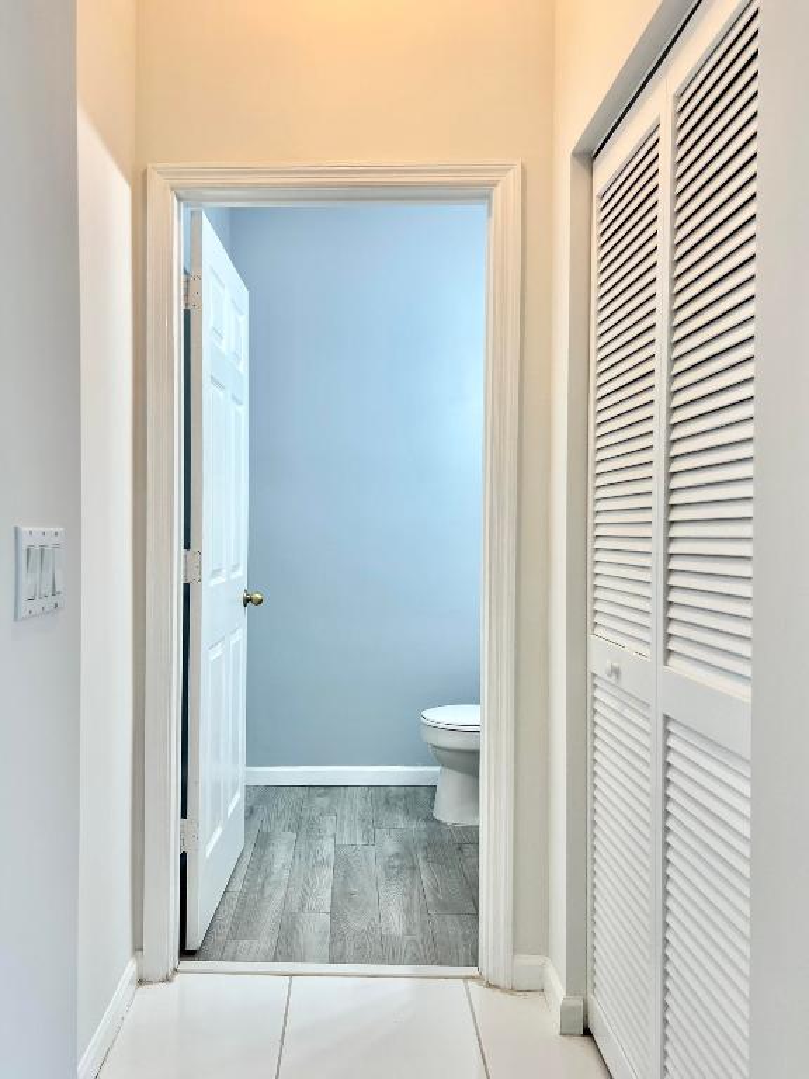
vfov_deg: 67.3
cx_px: 404
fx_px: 810
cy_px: 540
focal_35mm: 26
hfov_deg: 53.1
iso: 100
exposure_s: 1/120
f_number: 1.5
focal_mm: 5.7
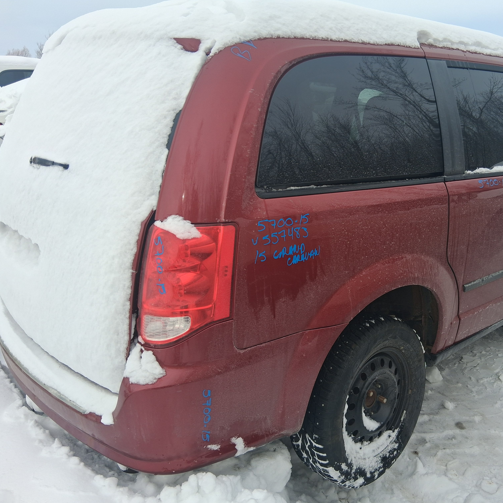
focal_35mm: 31
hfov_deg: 51.7
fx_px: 510
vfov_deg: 52.5
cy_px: 254
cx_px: 330
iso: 25
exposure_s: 1/402
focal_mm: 3.98
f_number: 1.8
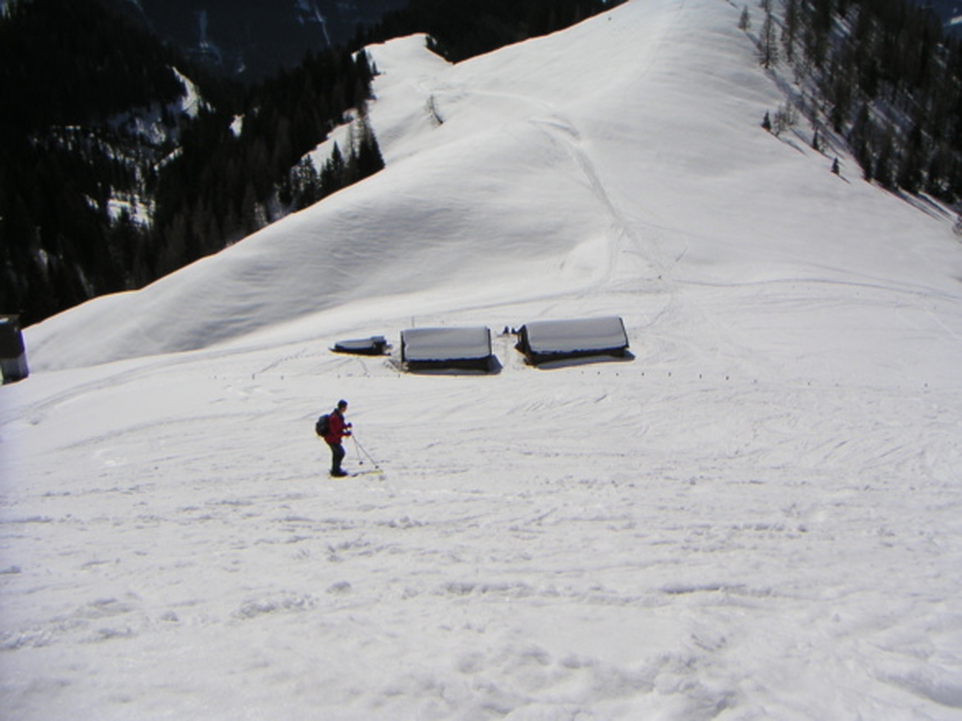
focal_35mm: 37
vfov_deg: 38.7
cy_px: 360
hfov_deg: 50.1
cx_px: 481
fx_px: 1028
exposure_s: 1/1000
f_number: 6.7
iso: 64
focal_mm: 4.9
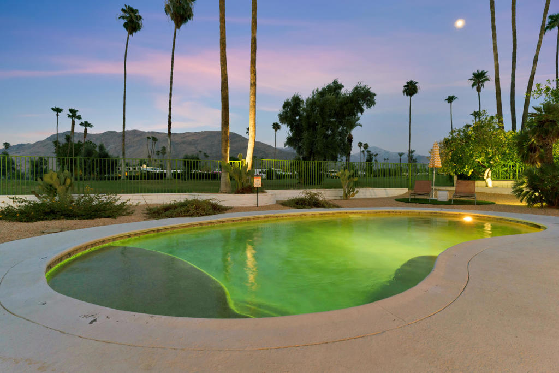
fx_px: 280
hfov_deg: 90.0
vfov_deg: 67.4
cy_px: 186
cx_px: 280
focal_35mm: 18
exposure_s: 1/3
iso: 400
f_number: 6.3
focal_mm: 18
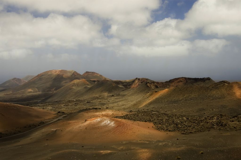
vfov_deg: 25.0
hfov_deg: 36.9
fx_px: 361
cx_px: 120
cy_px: 80
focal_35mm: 54
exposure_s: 1/160
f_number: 6.3
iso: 200
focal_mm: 36
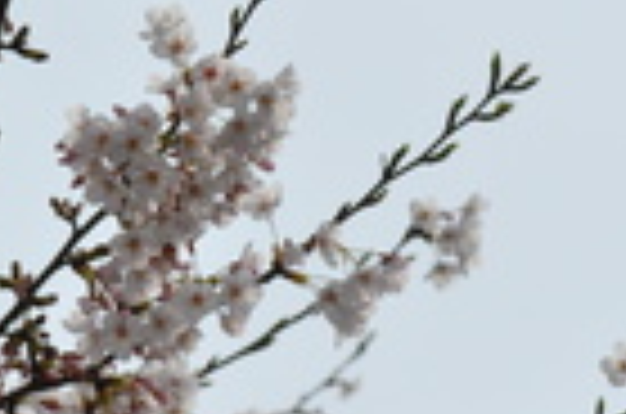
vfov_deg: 3.2
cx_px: -230
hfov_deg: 4.8
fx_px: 7408
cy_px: 652
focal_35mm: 427
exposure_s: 1/800
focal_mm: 90
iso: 200
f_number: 7.1
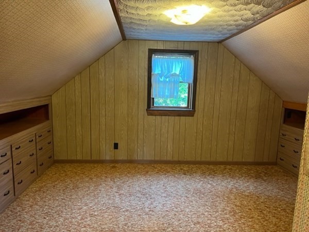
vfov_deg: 53.1
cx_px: 154
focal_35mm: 26
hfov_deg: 67.3
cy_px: 116
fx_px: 232
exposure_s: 1/40
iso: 500
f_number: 1.5
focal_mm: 5.7
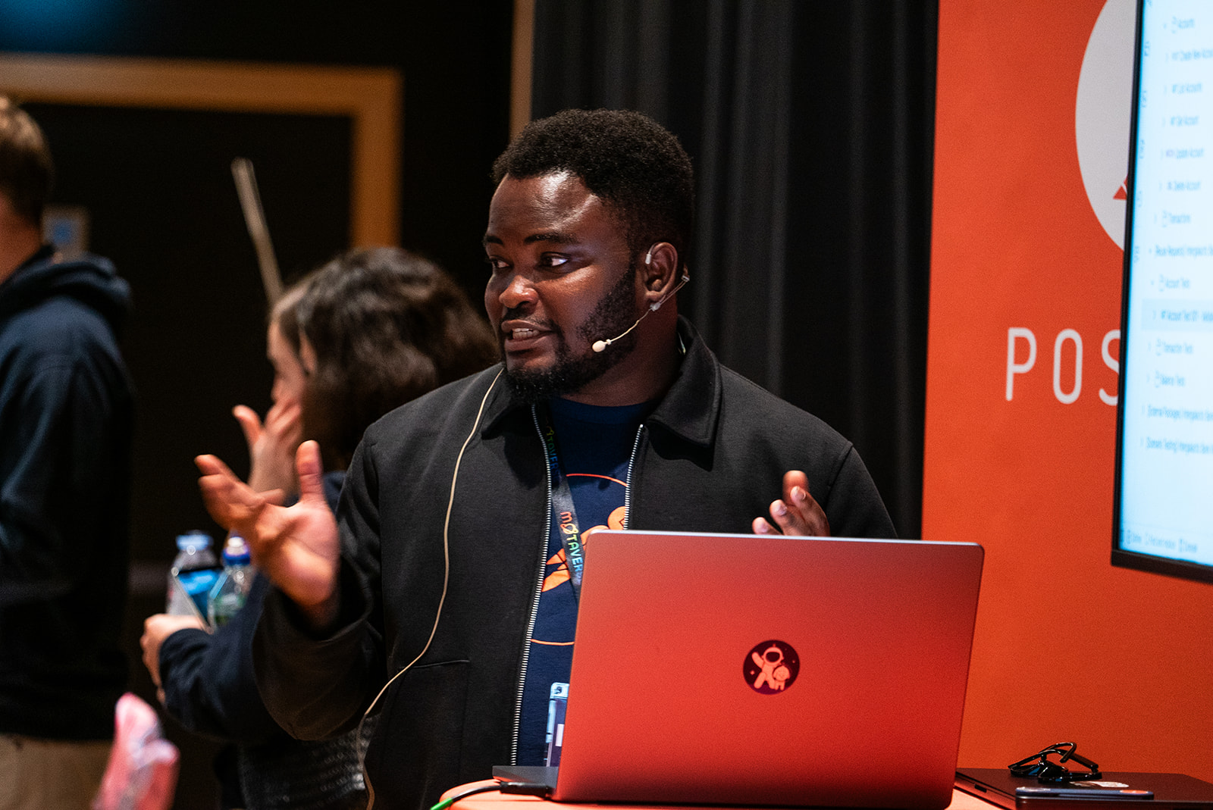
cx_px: 606
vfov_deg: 7.1
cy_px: 405
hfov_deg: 10.6
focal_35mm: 194
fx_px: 6541
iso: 3200
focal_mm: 194
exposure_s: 1/60
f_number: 5.6
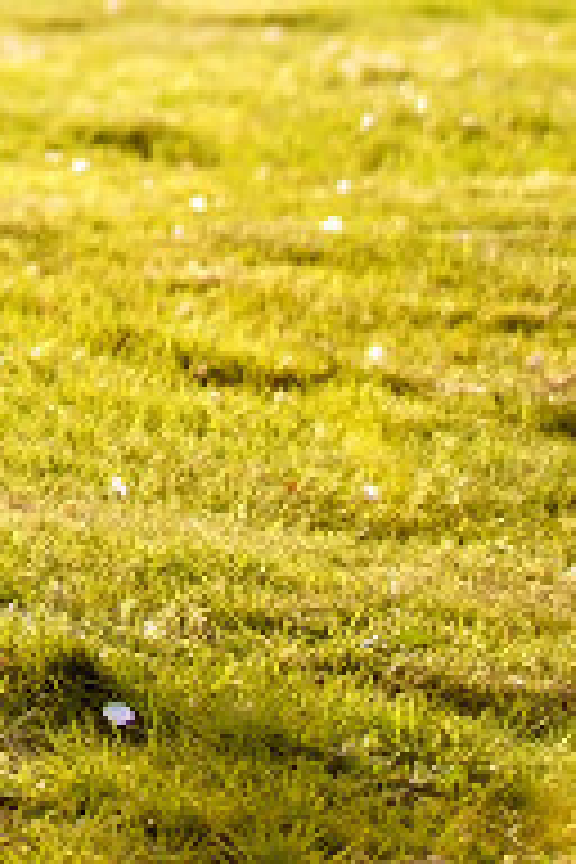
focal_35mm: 570
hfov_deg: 2.4
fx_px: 13679
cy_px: -1552
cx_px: -927
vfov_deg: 3.5
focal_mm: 95
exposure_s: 1/1000
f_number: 2.8
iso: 200
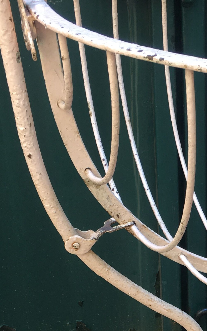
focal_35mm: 78
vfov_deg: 25.1
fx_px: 704
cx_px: 228
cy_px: 336
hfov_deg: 16.2
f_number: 2.2
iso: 32
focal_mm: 4.15
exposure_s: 1/50
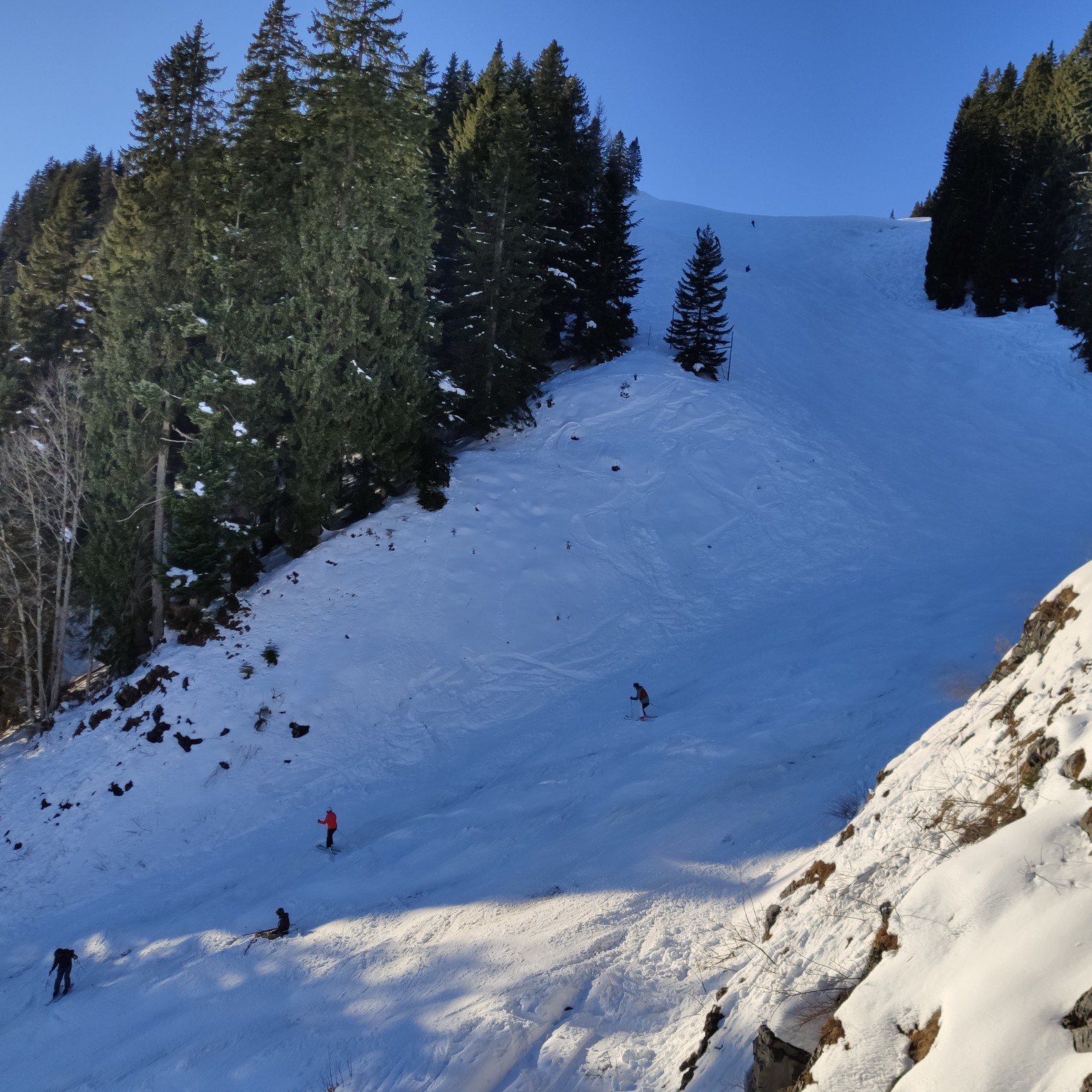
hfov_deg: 51.8
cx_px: 701
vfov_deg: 52.5
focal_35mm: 31
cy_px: 546
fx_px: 1106
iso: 112
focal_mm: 4.75
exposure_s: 1/2594
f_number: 1.75
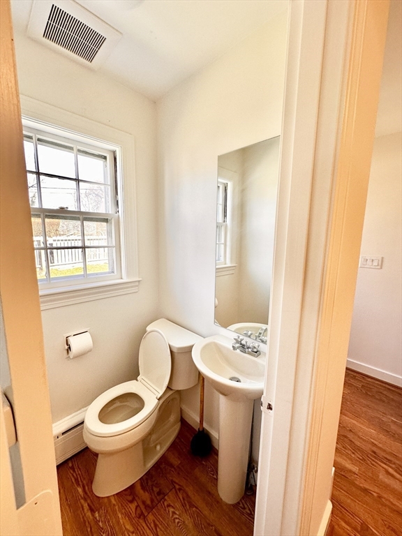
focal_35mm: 14
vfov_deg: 102.1
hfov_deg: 85.7
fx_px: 217
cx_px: 201
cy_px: 268
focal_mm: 2.22
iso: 100
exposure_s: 1/127
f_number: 2.2
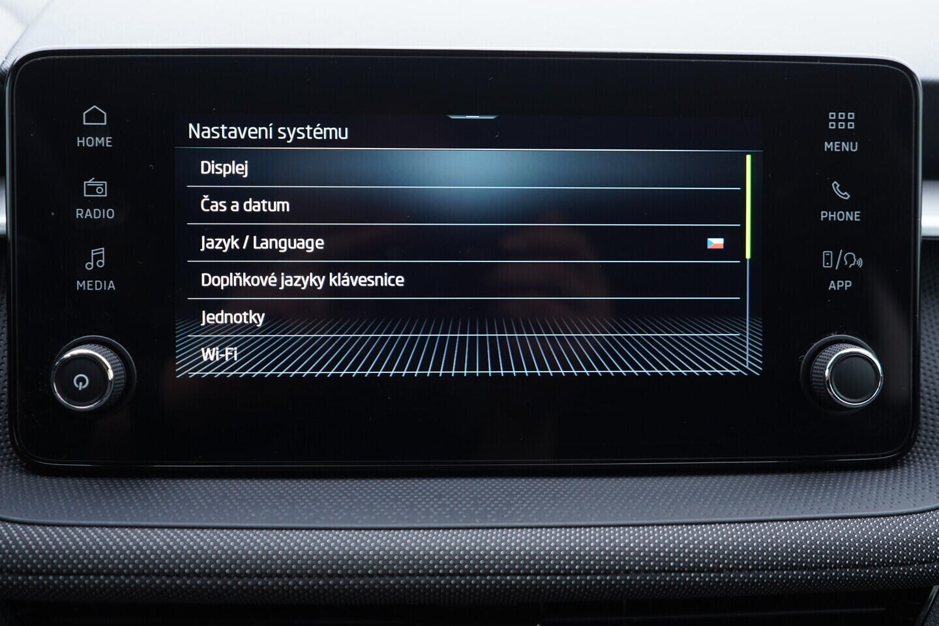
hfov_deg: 53.1
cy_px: 313
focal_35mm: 36
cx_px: 470
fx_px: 939
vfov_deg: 36.9
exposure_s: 1/40
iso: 250
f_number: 2.8
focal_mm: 24
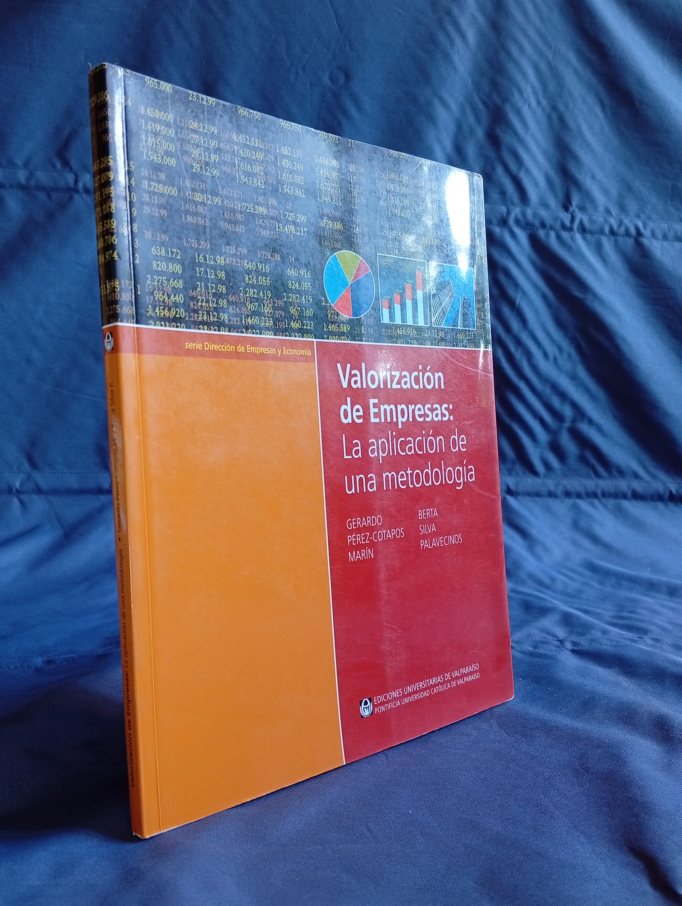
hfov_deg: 46.9
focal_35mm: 30
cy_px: 453
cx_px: 341
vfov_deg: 59.9
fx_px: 786
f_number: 1.8
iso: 237
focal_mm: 3.98
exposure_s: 1/33.3
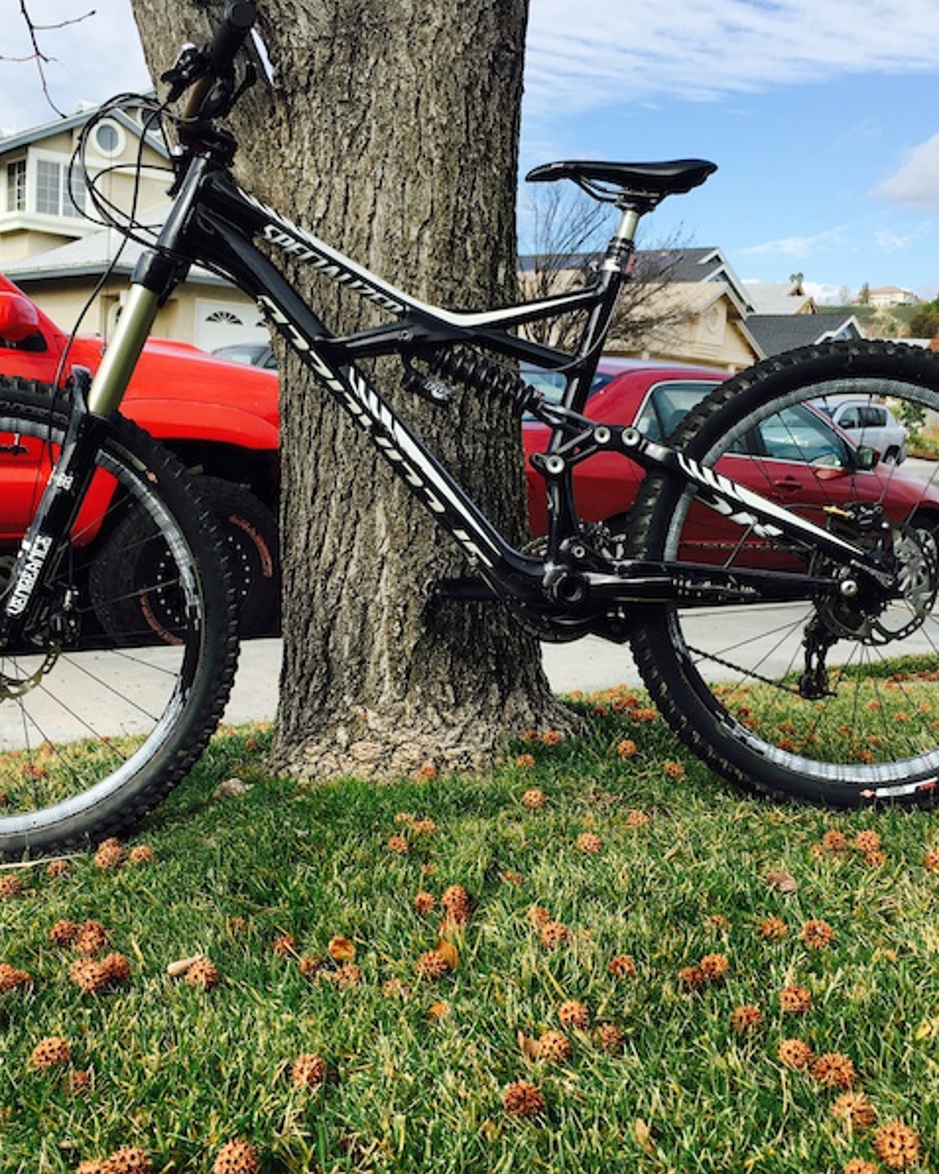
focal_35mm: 38
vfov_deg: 47.9
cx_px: 421
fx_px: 1320
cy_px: 589
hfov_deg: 39.1
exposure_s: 1/938
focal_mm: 4.15
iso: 25
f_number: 2.2
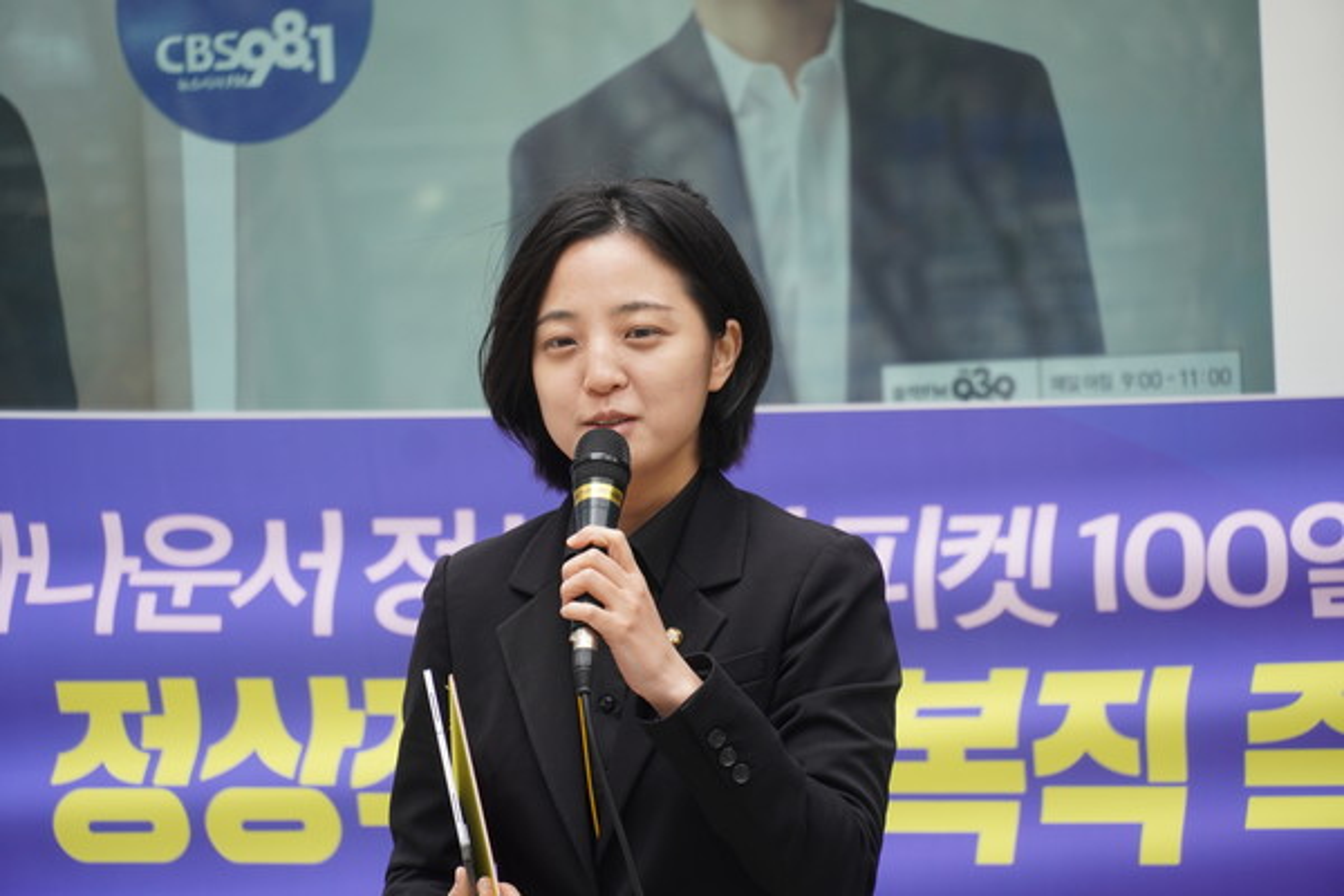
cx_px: 672
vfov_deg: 6.8
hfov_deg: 10.2
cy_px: 448
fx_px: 7559
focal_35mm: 202
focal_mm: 135
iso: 250
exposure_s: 1/250
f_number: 5.6
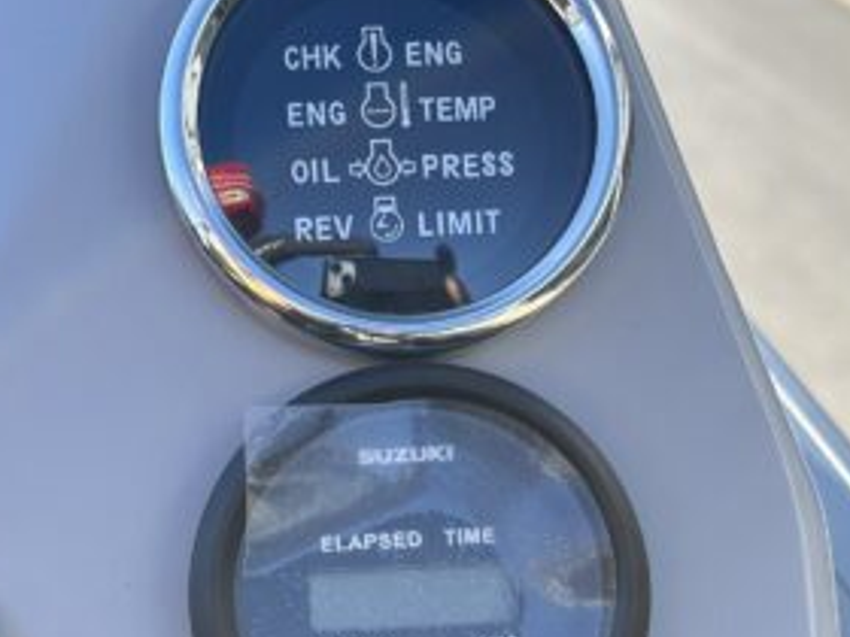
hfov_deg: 19.8
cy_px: 437
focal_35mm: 99
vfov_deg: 14.9
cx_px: 381
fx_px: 2431
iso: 32
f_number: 1.6
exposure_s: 1/711
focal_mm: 5.96
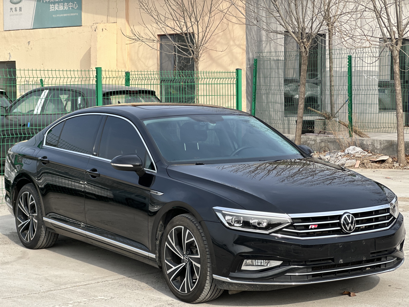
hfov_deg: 25.3
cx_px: 204
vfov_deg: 19.1
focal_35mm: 77
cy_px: 154
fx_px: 910
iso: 32
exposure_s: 1/364
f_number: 2.8
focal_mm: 9
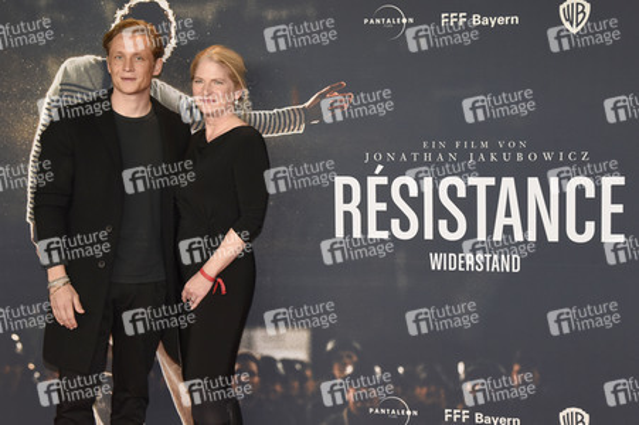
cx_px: 320
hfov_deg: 39.6
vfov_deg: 27.0
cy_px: 212
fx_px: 887
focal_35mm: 50
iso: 2000
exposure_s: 1/125
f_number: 6.3
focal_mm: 50
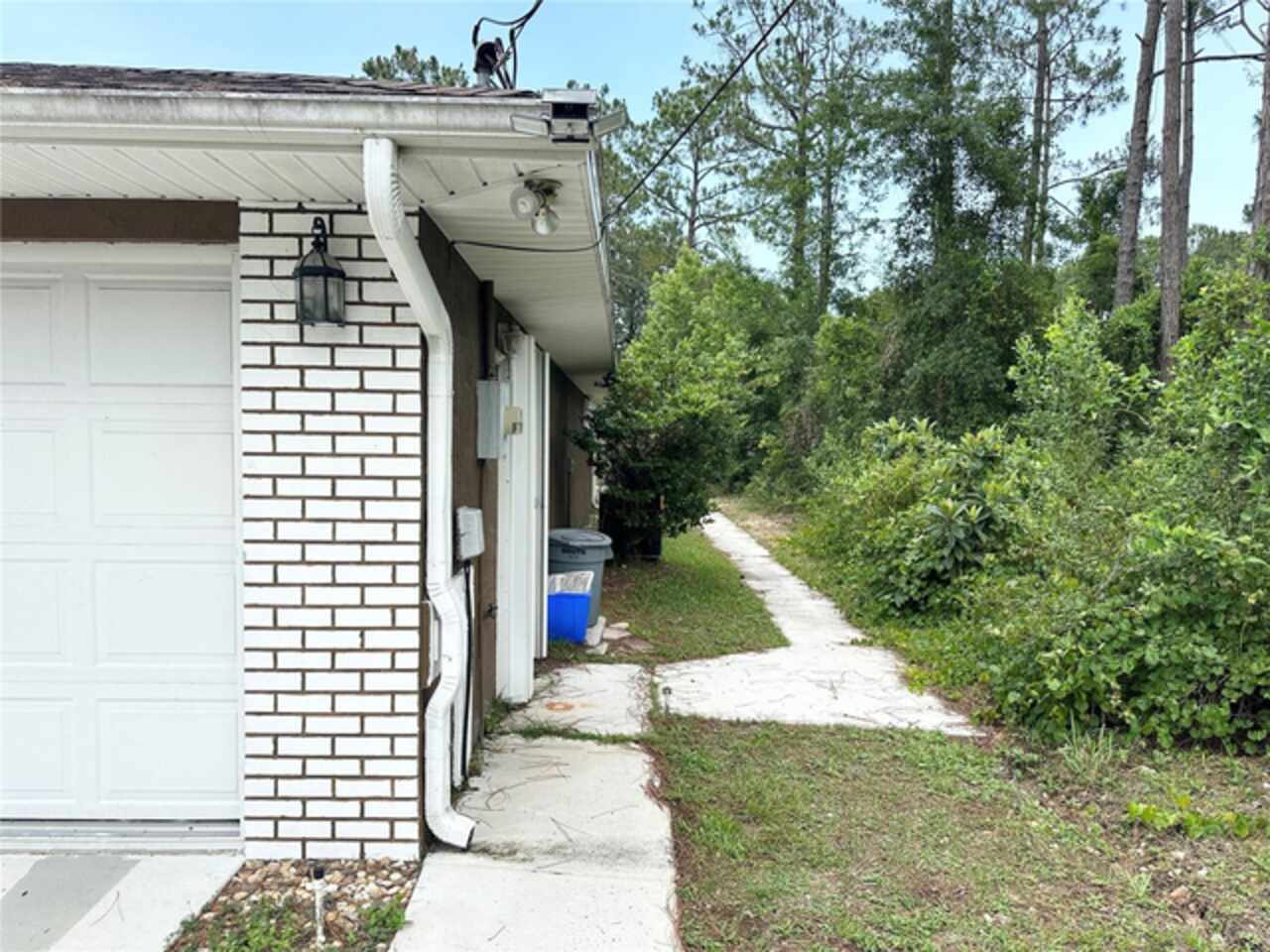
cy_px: 476
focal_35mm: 24
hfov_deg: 71.6
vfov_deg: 56.8
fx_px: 881
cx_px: 635
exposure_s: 1/1412
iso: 80
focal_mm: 6.86
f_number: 1.78
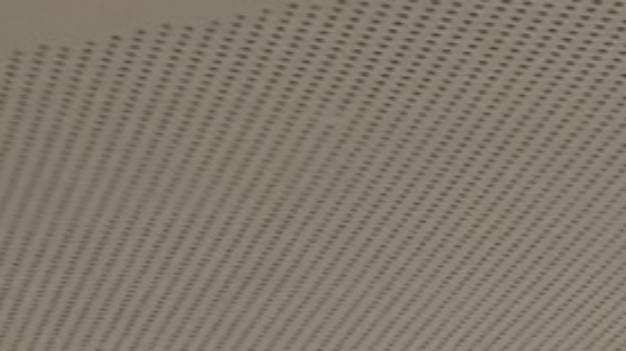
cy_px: 1348
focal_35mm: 209
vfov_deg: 5.2
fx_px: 3467
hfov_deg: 10.1
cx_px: 876
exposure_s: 1/50
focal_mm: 5.96
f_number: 1.6
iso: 125
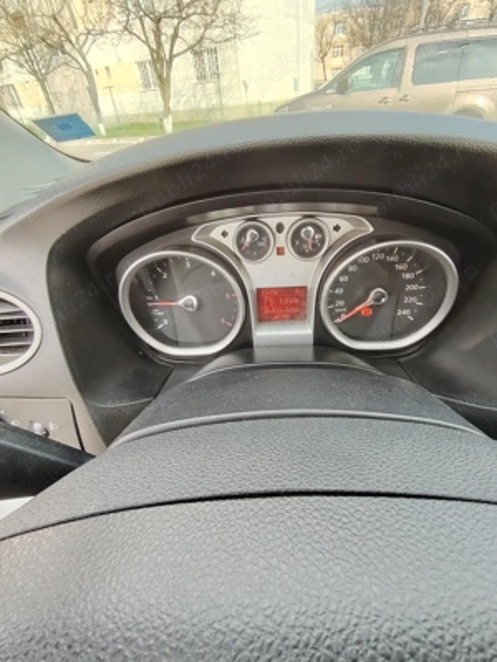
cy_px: 331
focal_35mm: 17
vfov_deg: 91.0
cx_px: 248
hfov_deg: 74.7
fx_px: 325
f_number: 2.2
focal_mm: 1.42
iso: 100
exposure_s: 1/122
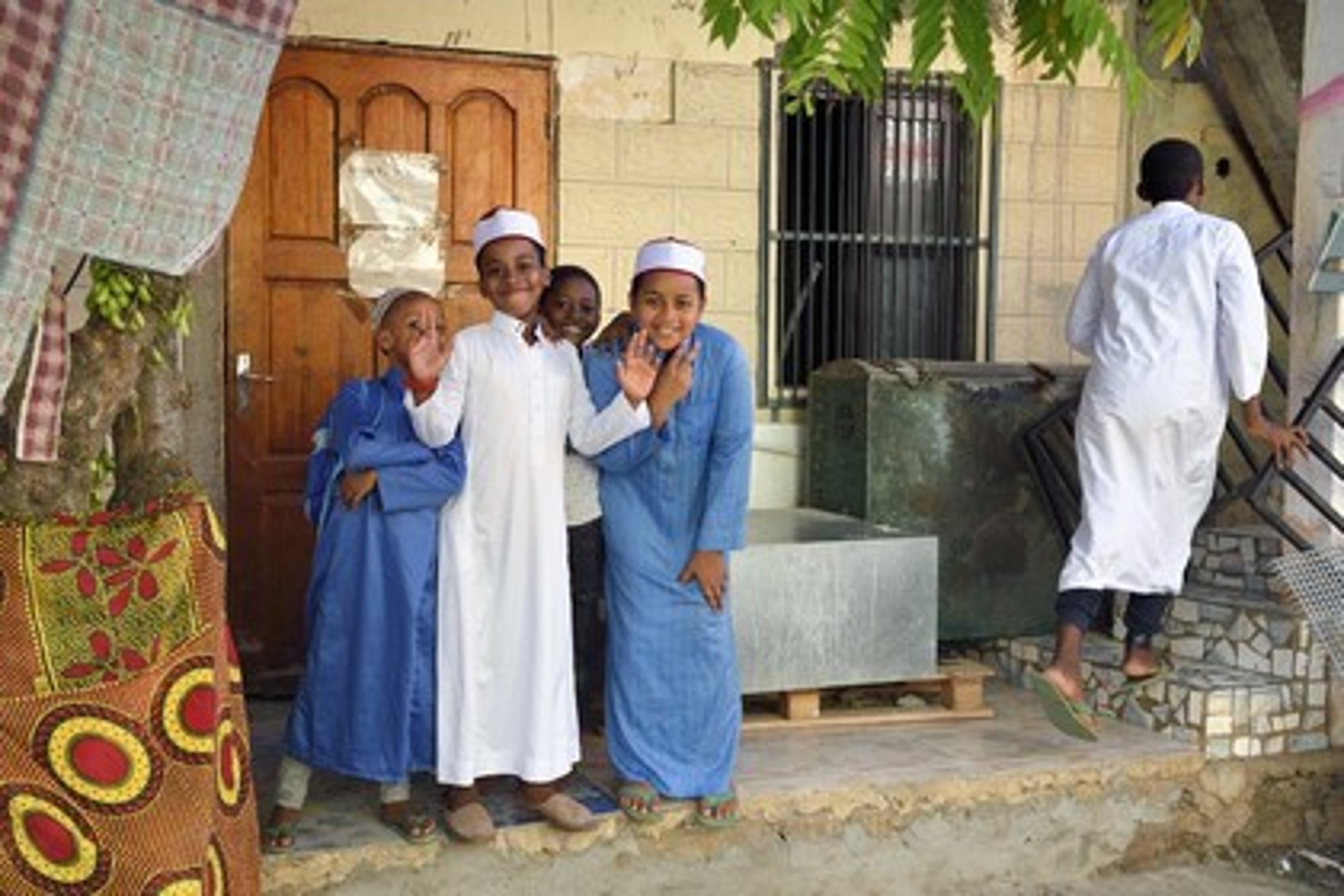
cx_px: 672
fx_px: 1717
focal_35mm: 46
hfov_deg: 42.7
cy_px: 448
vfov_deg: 29.2
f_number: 5
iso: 200
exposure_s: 1/250
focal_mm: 46
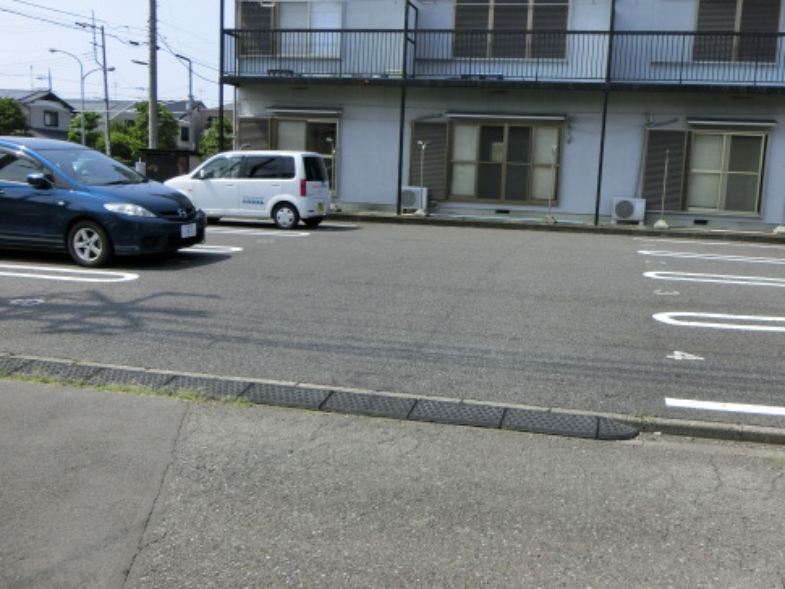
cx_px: 453
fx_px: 749
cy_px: 301
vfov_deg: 43.0
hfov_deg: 55.1
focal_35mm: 33
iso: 80
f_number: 3.5
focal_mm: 4.5
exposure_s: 1/1000
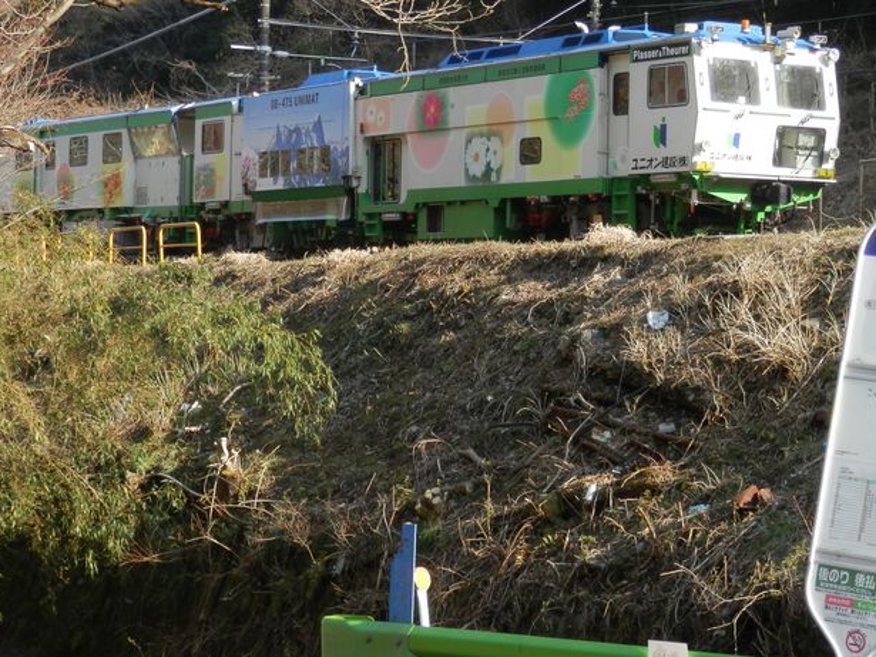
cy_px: 245
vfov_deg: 15.5
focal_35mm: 95
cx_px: 480
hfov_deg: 20.6
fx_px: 2404
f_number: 4.5
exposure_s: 1/160
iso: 80
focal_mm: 13.1
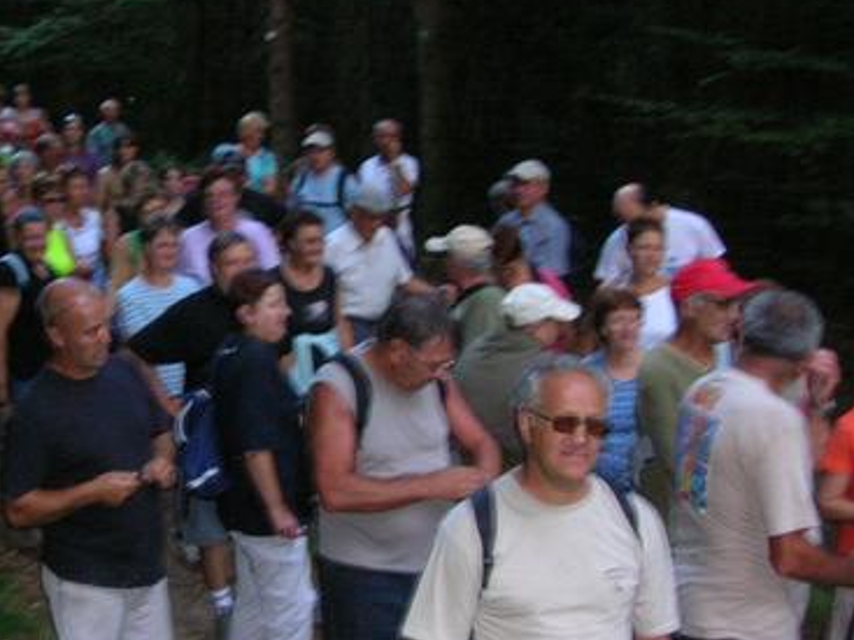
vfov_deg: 24.0
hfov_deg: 31.2
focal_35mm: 61
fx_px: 1504
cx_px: 223
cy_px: 342
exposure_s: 1/60.1
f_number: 2.8
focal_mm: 5.8
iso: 162
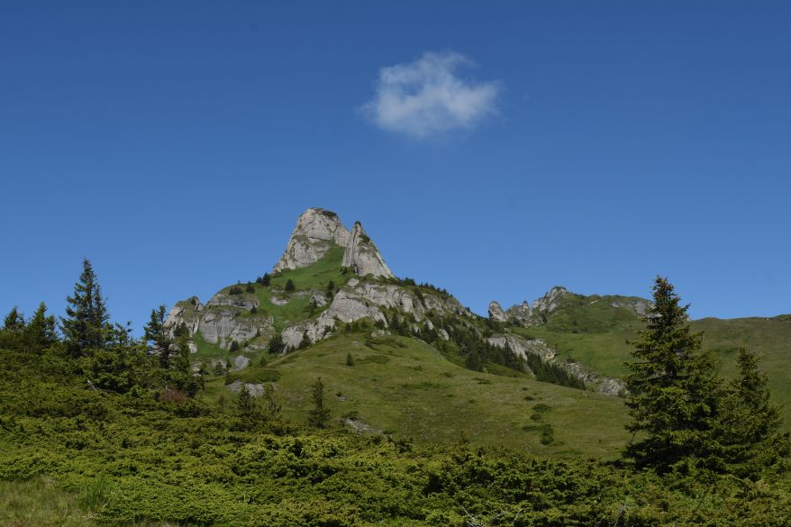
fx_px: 923
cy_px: 297
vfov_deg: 31.8
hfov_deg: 46.4
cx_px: 368
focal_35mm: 42
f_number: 11
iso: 100
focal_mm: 24
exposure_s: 1/200
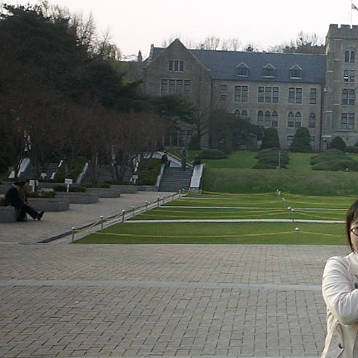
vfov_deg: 20.1
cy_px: 295
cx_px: 373
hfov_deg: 19.7
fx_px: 995
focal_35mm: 85
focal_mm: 5.6
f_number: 3.5
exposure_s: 1/640
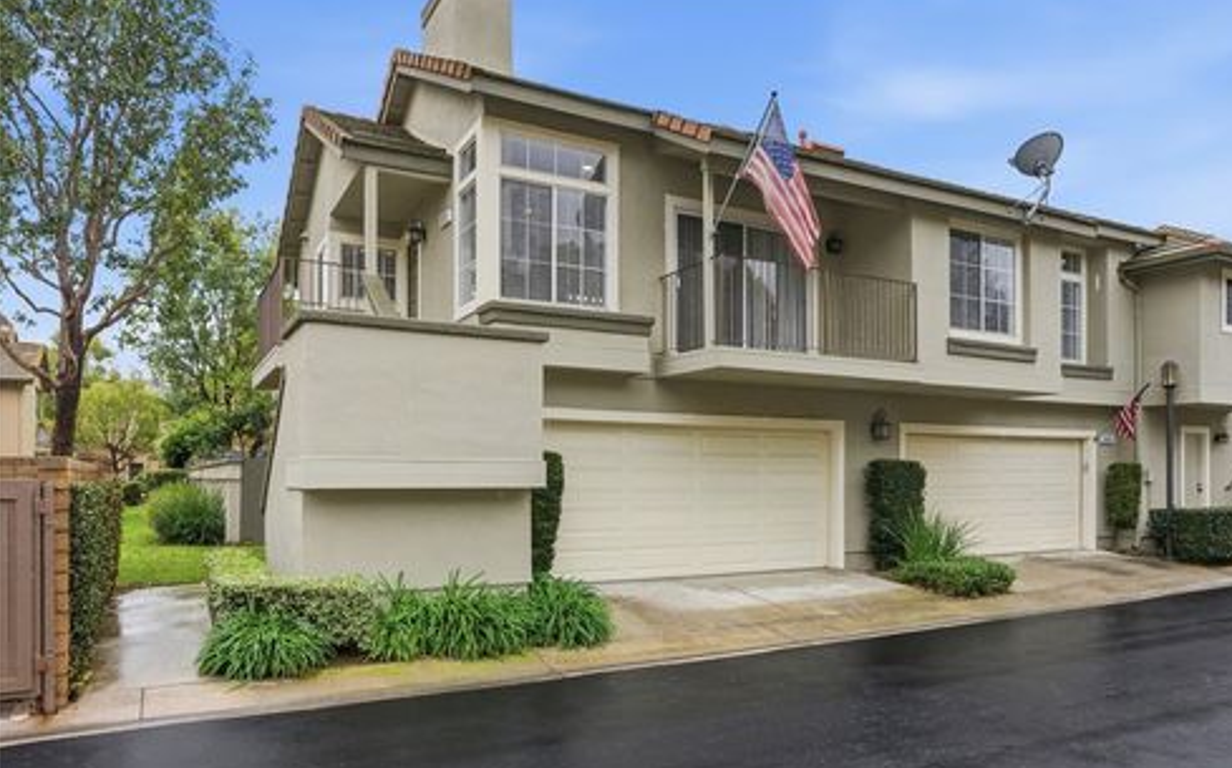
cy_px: 398
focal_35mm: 24
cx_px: 627
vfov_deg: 51.0
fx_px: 805
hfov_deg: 74.8
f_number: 9
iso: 1600
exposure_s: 1/8000
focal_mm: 23
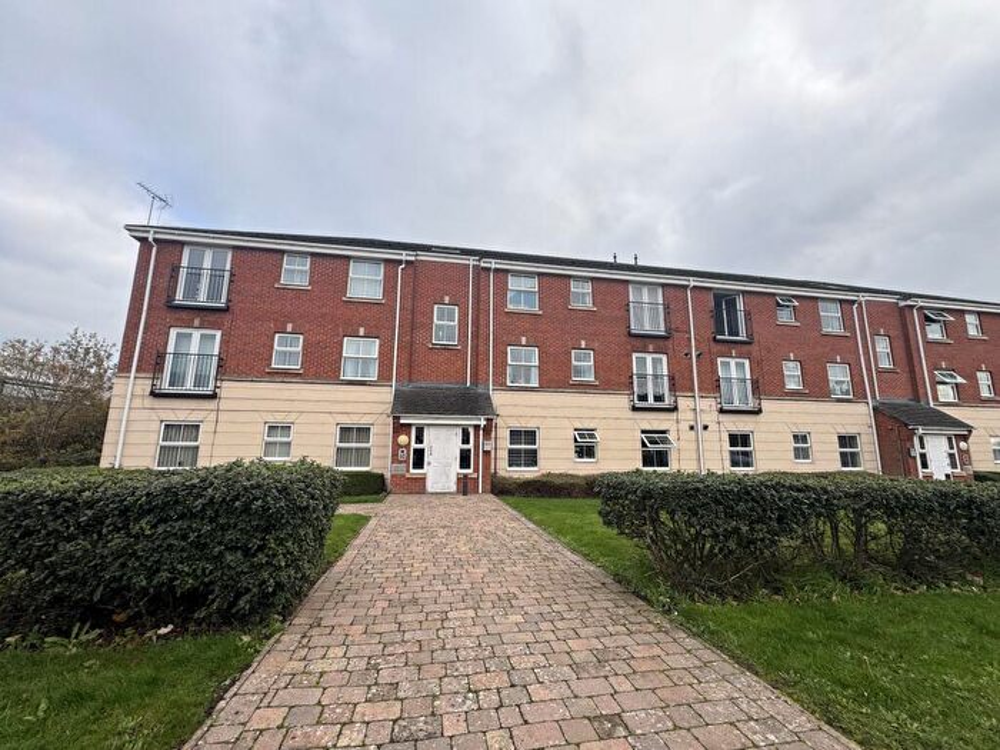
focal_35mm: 14
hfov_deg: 102.1
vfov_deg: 85.7
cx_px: 500
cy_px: 375
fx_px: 404
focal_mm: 2.22
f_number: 2.2
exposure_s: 1/384
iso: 40
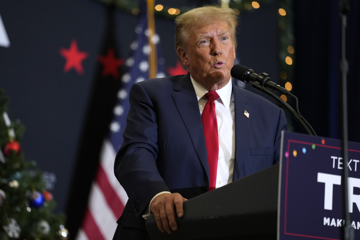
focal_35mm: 174
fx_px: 1740
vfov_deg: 7.9
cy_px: 120
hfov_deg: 11.8
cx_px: 180
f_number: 2.8
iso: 1600
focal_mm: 174
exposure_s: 1/400
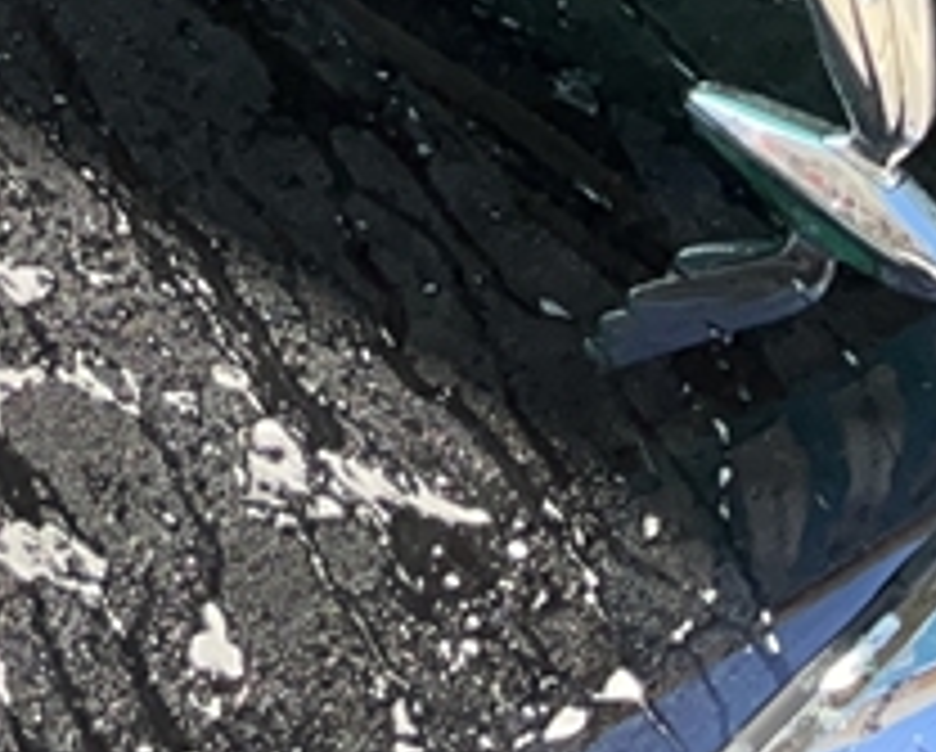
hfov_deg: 10.6
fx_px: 4328
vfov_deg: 8.6
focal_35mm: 156
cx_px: -1310
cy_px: -1337
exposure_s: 1/381
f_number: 1.6
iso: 50
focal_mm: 5.1
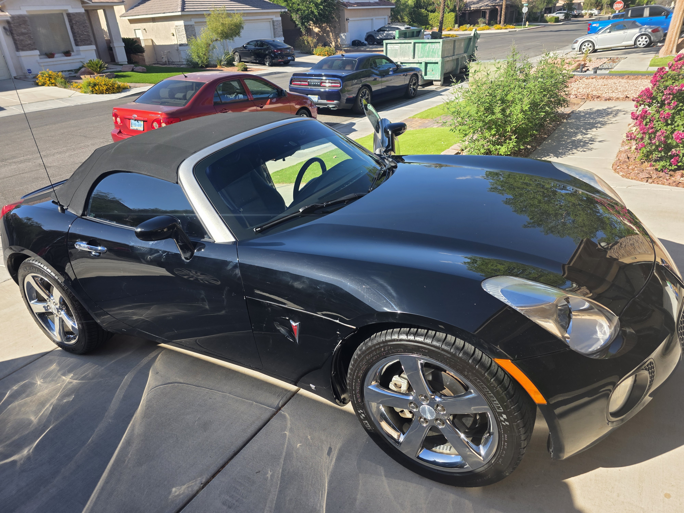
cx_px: 342
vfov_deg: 58.9
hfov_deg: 73.9
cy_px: 256
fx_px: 454
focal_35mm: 23
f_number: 1.7
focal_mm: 6.3
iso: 80
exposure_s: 1/2621
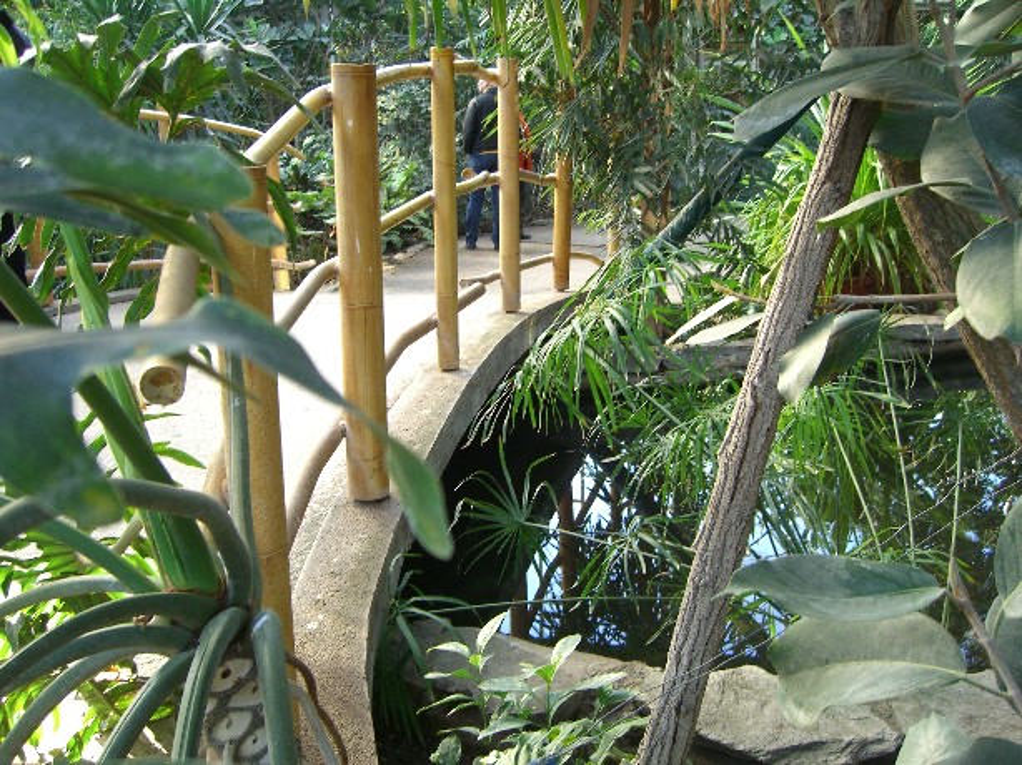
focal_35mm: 38
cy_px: 382
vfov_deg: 37.7
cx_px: 511
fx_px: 1121
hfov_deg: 49.0
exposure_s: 1/50
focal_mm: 7.9
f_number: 2.8
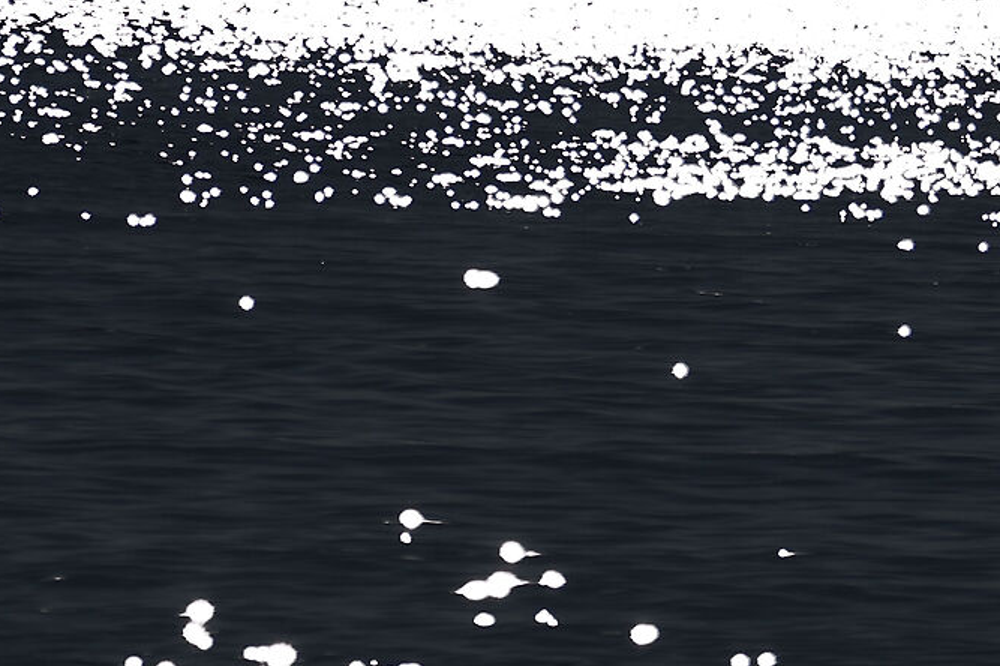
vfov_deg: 3.6
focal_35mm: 378
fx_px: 10494
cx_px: 676
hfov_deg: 5.5
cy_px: -136
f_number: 4.5
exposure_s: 1/1000
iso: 200
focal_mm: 70
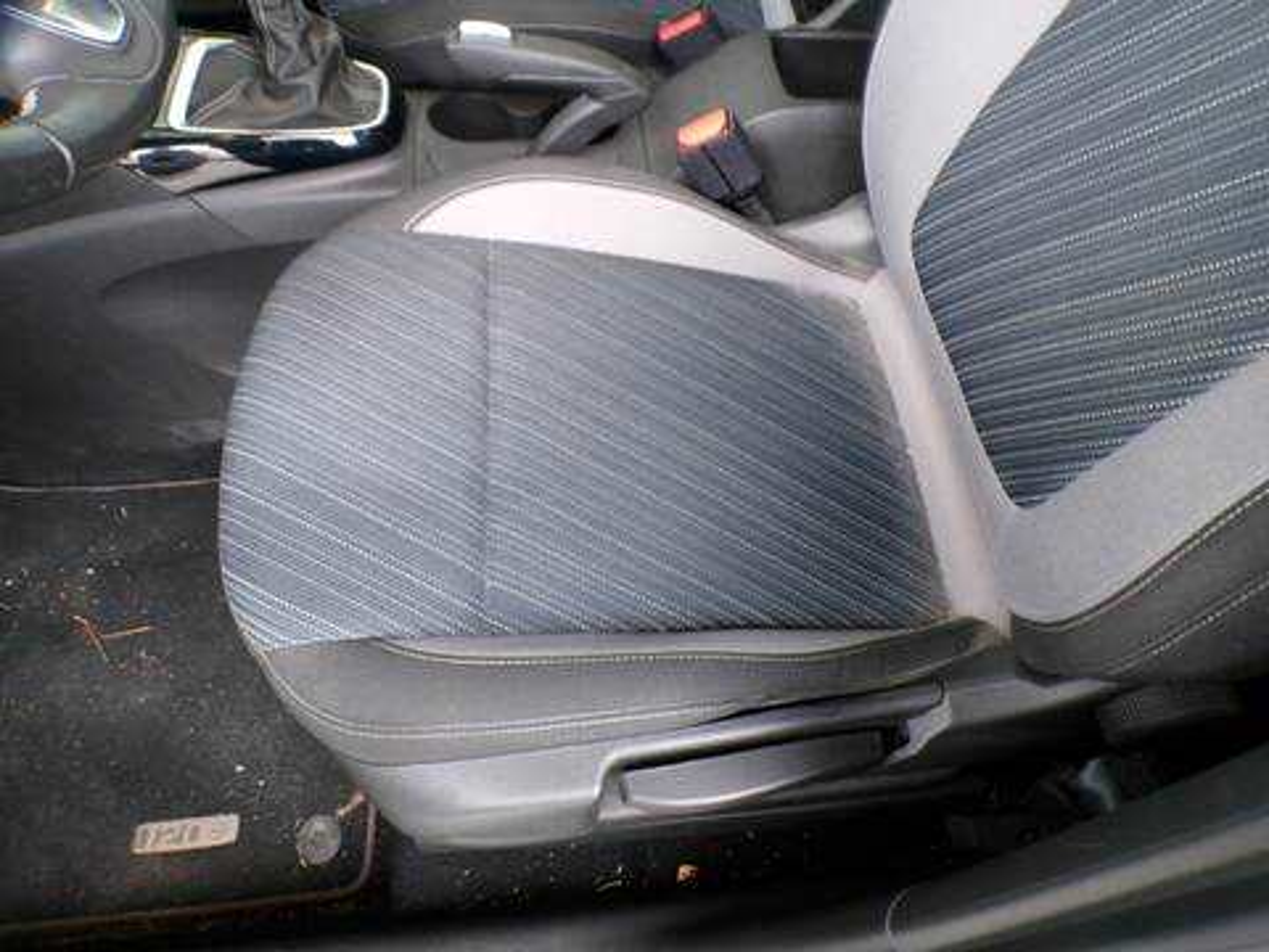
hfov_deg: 71.6
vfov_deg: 56.8
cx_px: 634
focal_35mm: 24
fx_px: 880
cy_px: 476
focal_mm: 4.3
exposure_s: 1/17
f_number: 3
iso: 446
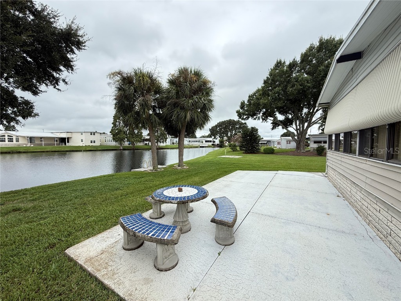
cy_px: 150
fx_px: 162
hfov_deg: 102.1
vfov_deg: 85.7
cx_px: 200
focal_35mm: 14
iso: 50
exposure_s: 1/717
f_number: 2.2
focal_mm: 2.22
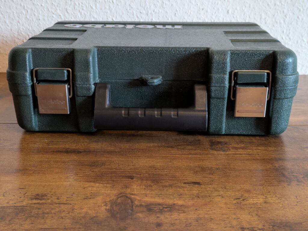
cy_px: 116
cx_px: 154
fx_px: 454
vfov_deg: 28.6
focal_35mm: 51
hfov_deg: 37.5
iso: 512
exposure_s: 1/25
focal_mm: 5.43
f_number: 1.89
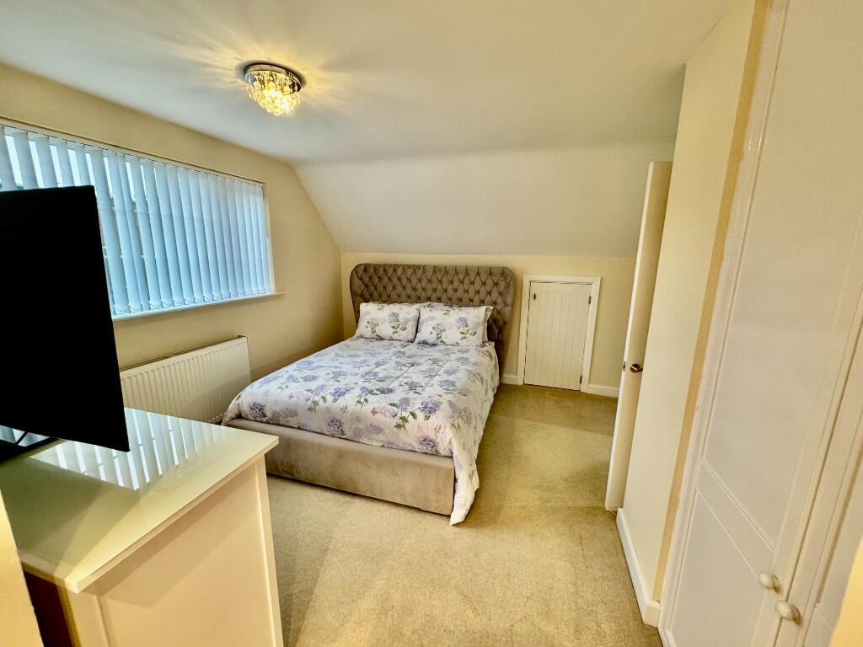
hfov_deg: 102.1
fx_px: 349
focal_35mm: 14
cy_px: 324
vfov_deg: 85.7
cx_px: 432
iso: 250
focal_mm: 2.22
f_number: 2.2
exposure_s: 1/50
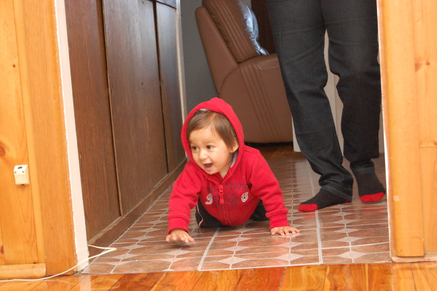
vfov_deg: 16.5
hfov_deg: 24.6
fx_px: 1001
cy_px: 146
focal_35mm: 82
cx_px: 218
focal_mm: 55
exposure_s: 1/60
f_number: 5.6
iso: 1600
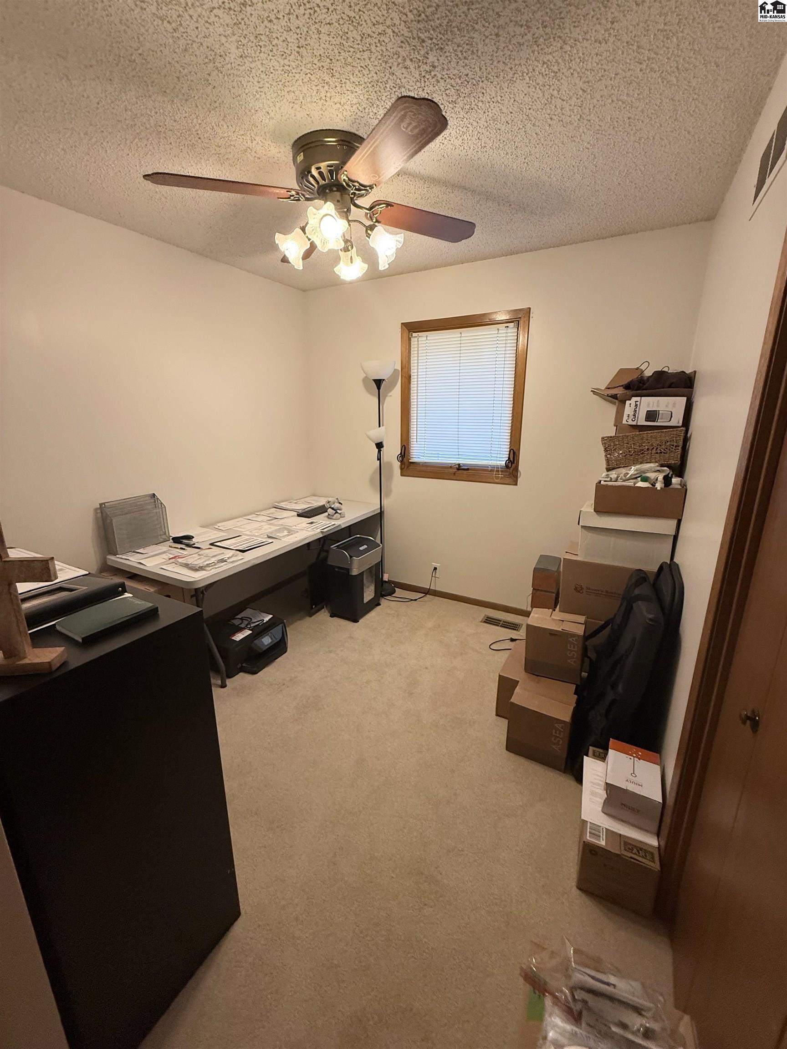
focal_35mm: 14
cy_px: 524
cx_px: 394
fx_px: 424
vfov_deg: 102.1
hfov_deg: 85.7
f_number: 2.2
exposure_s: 1/120
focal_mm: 2.22
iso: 250
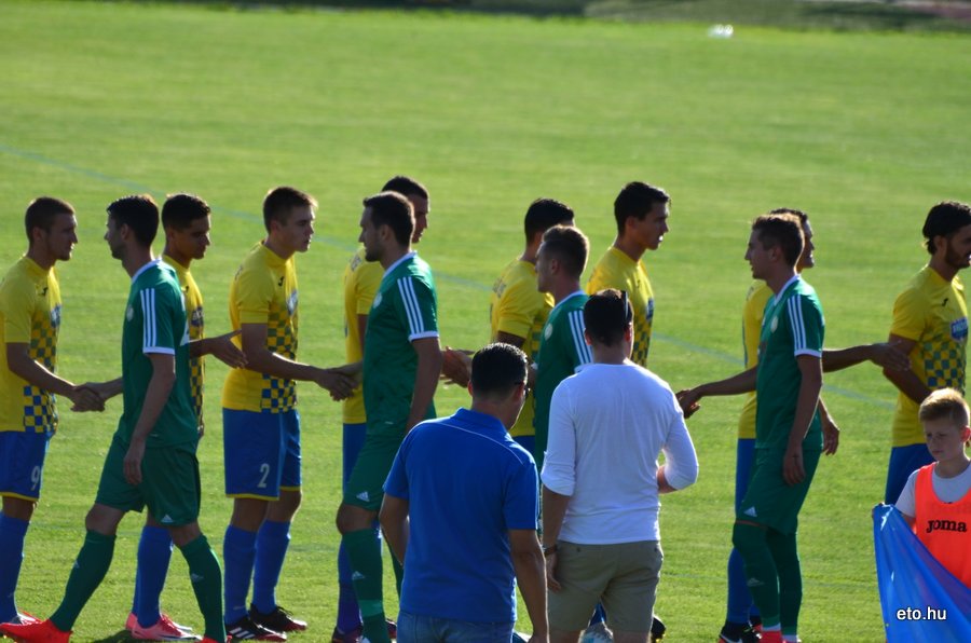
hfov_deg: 4.6
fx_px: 12112
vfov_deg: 3.0
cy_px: 322
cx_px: 486
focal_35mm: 450
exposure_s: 1/1250
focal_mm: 300
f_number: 5.6
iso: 400
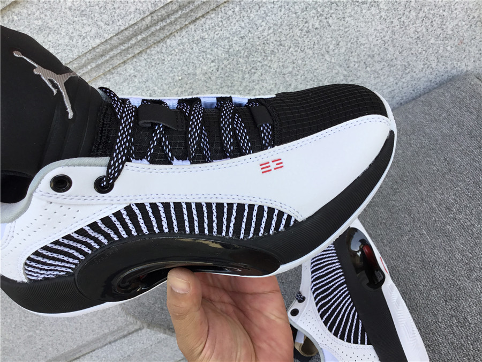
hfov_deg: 58.4
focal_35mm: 31
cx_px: 241
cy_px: 181
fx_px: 432
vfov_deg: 45.4
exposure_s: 1/212
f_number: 2.4
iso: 25
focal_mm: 3.3
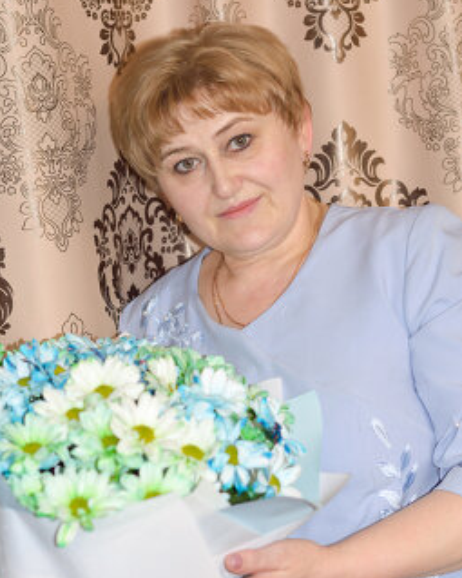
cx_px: 231
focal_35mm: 86
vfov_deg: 22.2
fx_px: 1471
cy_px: 313
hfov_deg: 17.9
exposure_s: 1/100
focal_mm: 50
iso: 400
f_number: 2.8
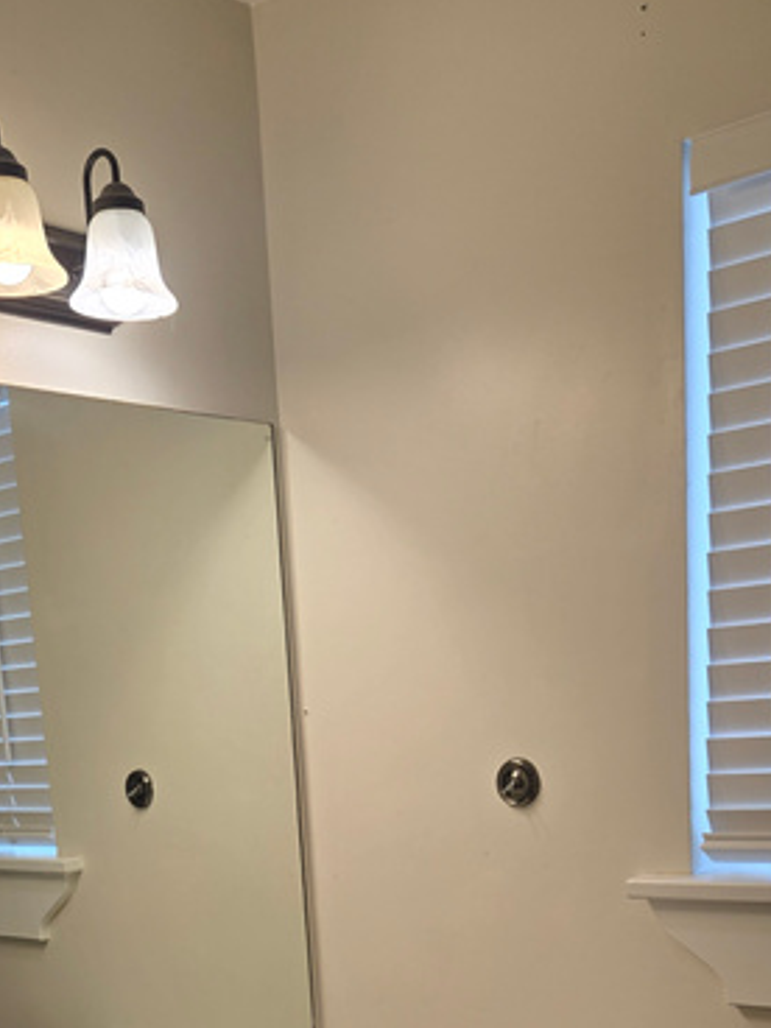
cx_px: 330
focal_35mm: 48
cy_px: 986
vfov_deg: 36.4
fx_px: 1425
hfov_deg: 30.2
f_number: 1.8
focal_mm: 5.4
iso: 32
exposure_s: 1/120
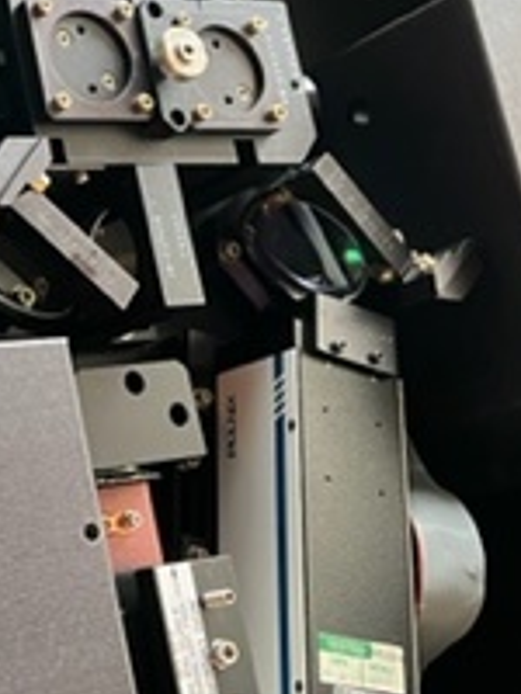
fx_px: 1666
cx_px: -42
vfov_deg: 23.2
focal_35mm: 83
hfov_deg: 17.2
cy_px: 139
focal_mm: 5.7
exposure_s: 1/60
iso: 80
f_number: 1.5
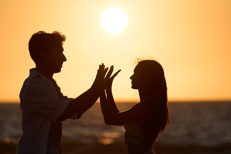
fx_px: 2002
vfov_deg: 4.4
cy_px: 77
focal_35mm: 312
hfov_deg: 6.6
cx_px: 116
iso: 100
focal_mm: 312
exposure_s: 1/800
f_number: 6.3
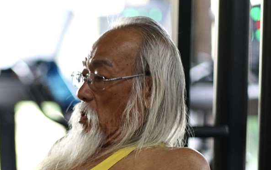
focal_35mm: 293
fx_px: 2165
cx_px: -4
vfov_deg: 4.5
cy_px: 216
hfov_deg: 7.1
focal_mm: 85
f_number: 1.8
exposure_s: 1/80
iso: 250
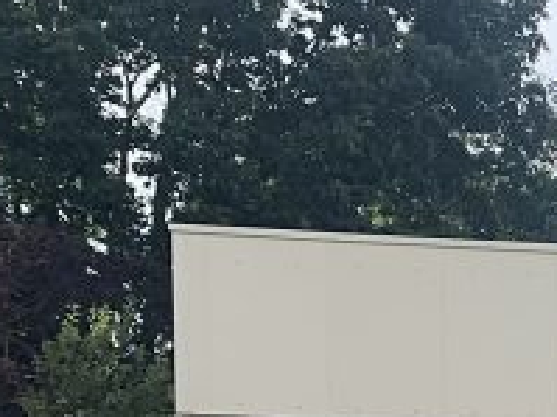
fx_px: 2155
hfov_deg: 12.0
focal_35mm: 134
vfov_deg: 10.2
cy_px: 851
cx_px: 1310
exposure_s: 1/835
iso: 25
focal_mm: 4.25
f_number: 1.8
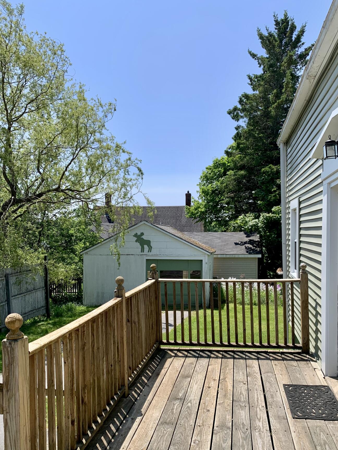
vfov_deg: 59.9
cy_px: 246
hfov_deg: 46.8
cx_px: 179
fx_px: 391
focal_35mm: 30
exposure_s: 1/2160
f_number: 1.8
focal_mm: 4.25
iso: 25
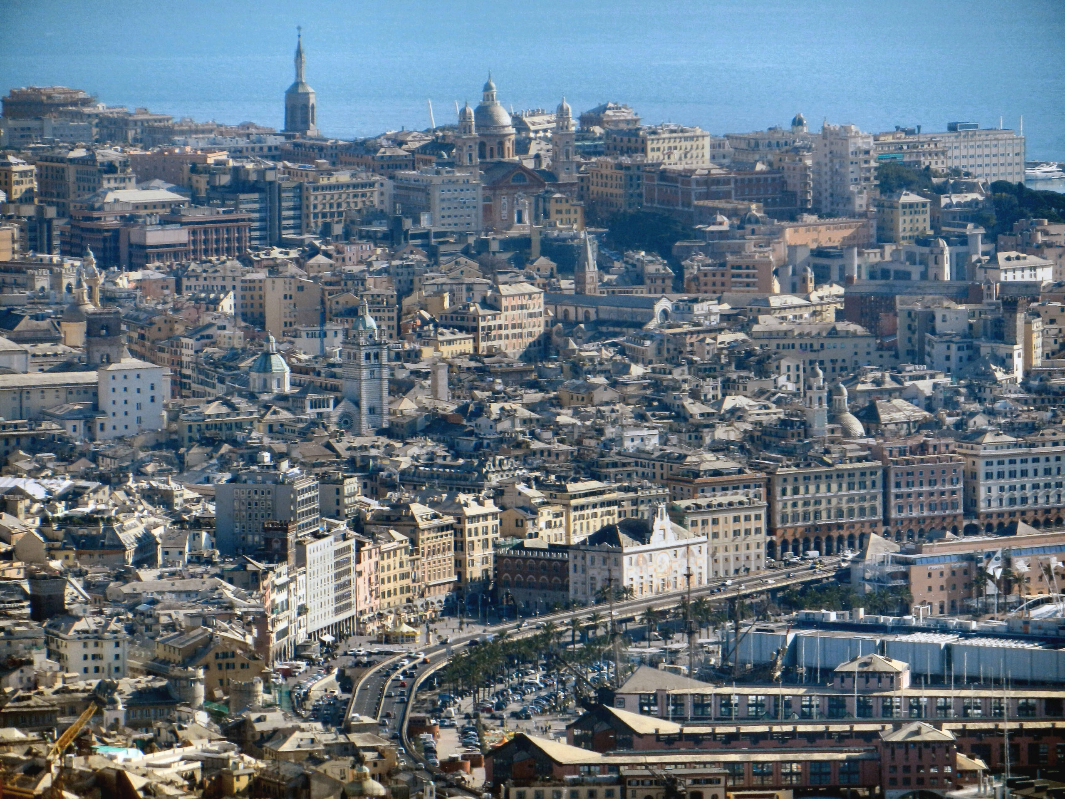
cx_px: 532
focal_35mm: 292
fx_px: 8984
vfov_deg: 5.1
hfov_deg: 6.8
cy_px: 400
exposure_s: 1/640
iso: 160
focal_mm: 52.6
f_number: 5.3
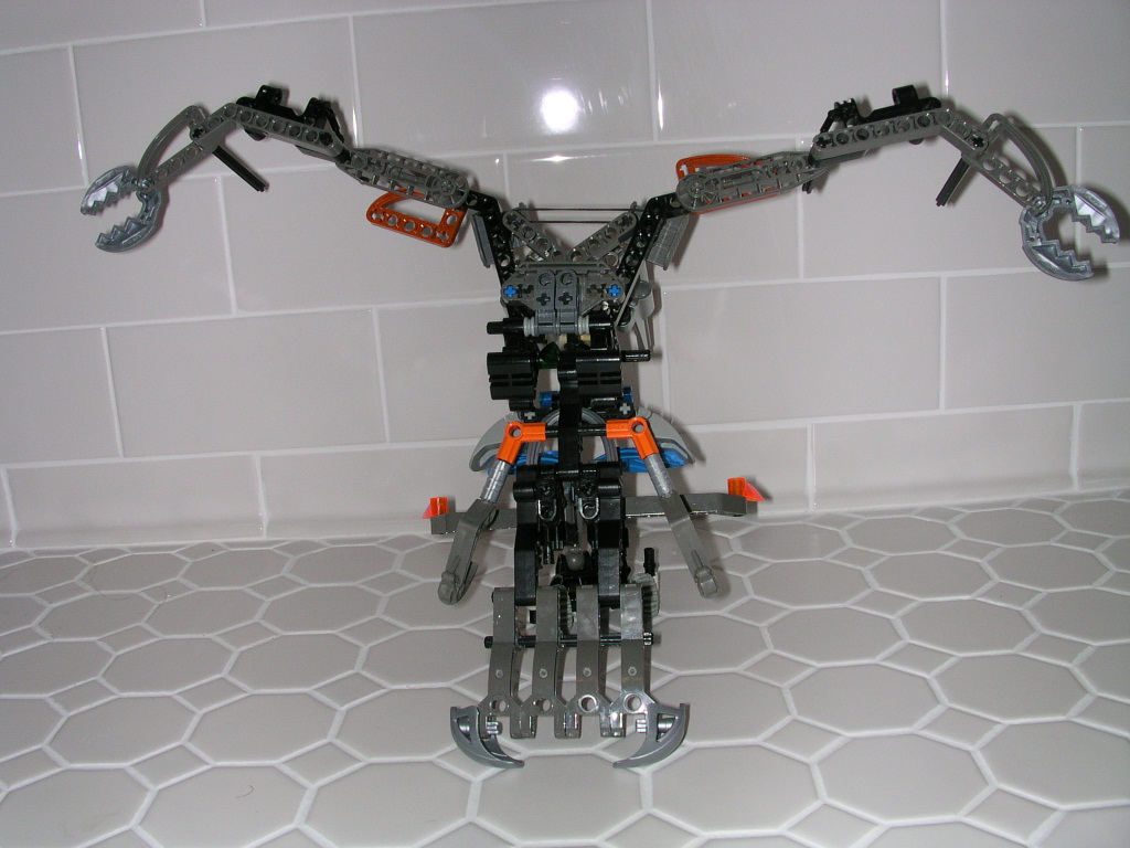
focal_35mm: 37
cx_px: 565
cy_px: 424
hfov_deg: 50.1
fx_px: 1208
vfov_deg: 38.7
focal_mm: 5.6
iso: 100
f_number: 4.5
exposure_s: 1/60
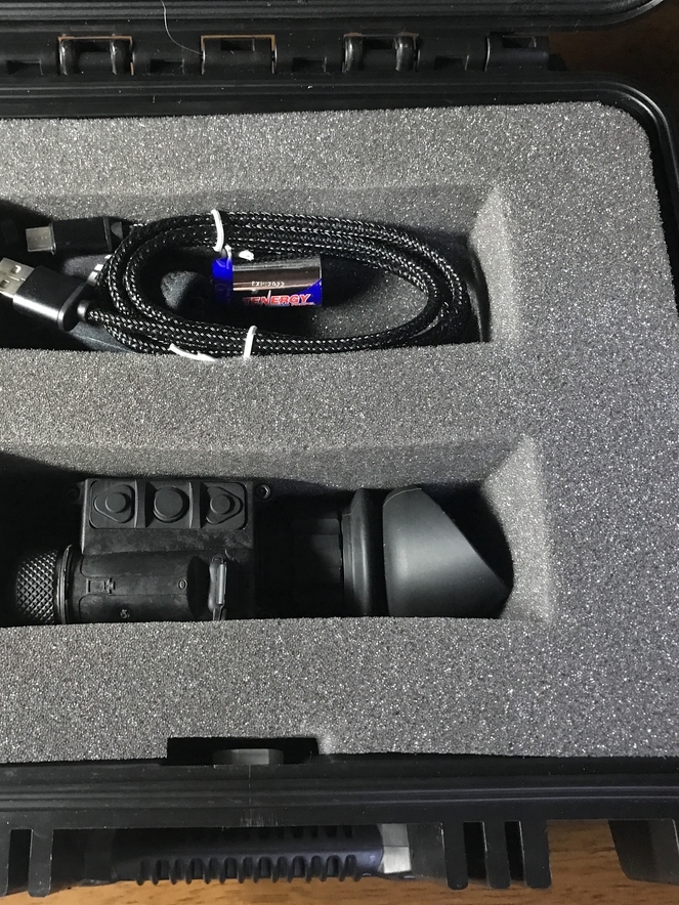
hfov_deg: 37.5
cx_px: 253
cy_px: 454
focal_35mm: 38
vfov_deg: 49.0
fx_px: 994
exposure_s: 1/15
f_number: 1.8
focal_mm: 3.99
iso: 100
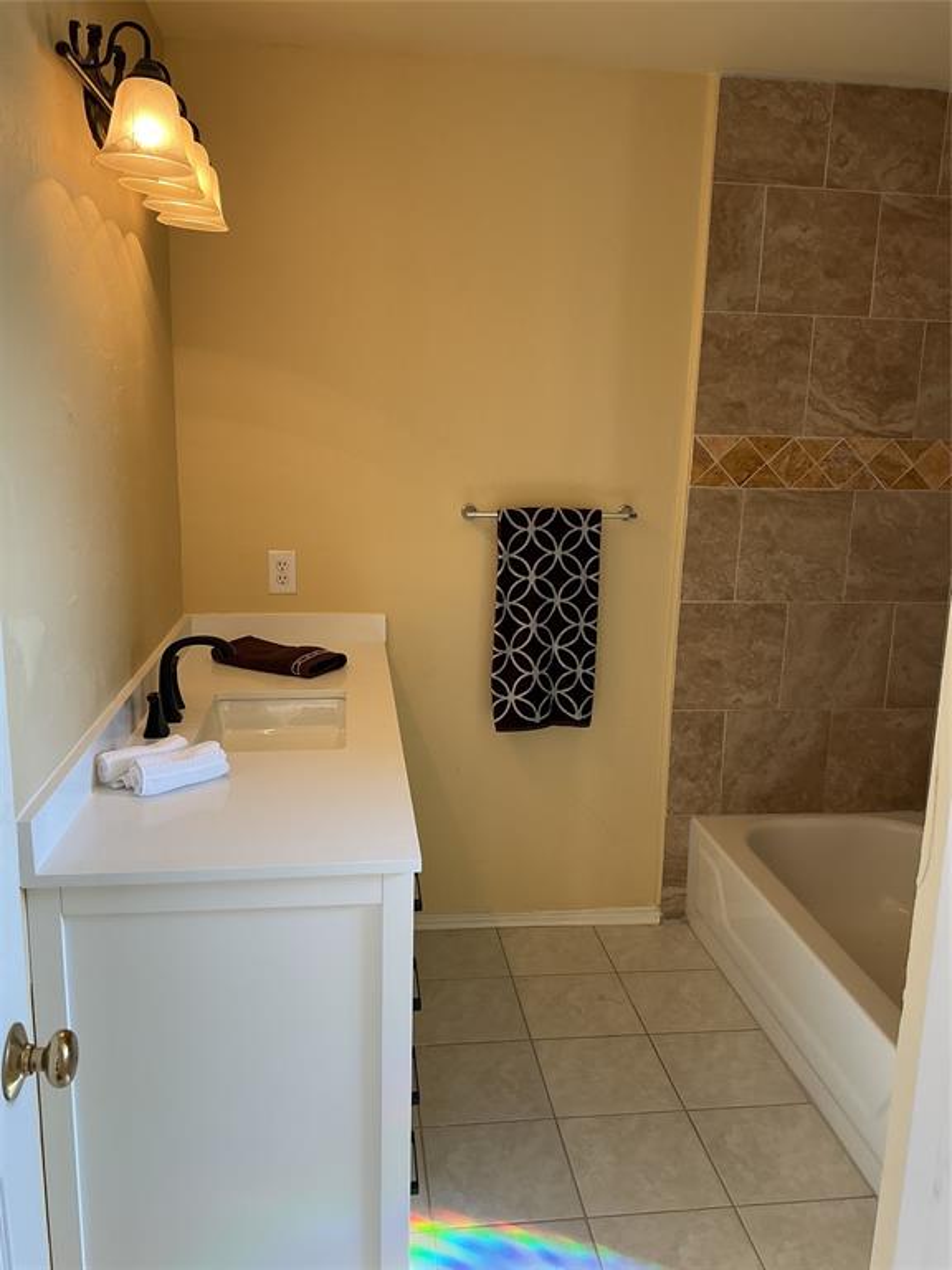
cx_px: 476
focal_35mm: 29
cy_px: 635
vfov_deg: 61.7
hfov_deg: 48.2
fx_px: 1063
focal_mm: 3
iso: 50
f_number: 1.8
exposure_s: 1/60
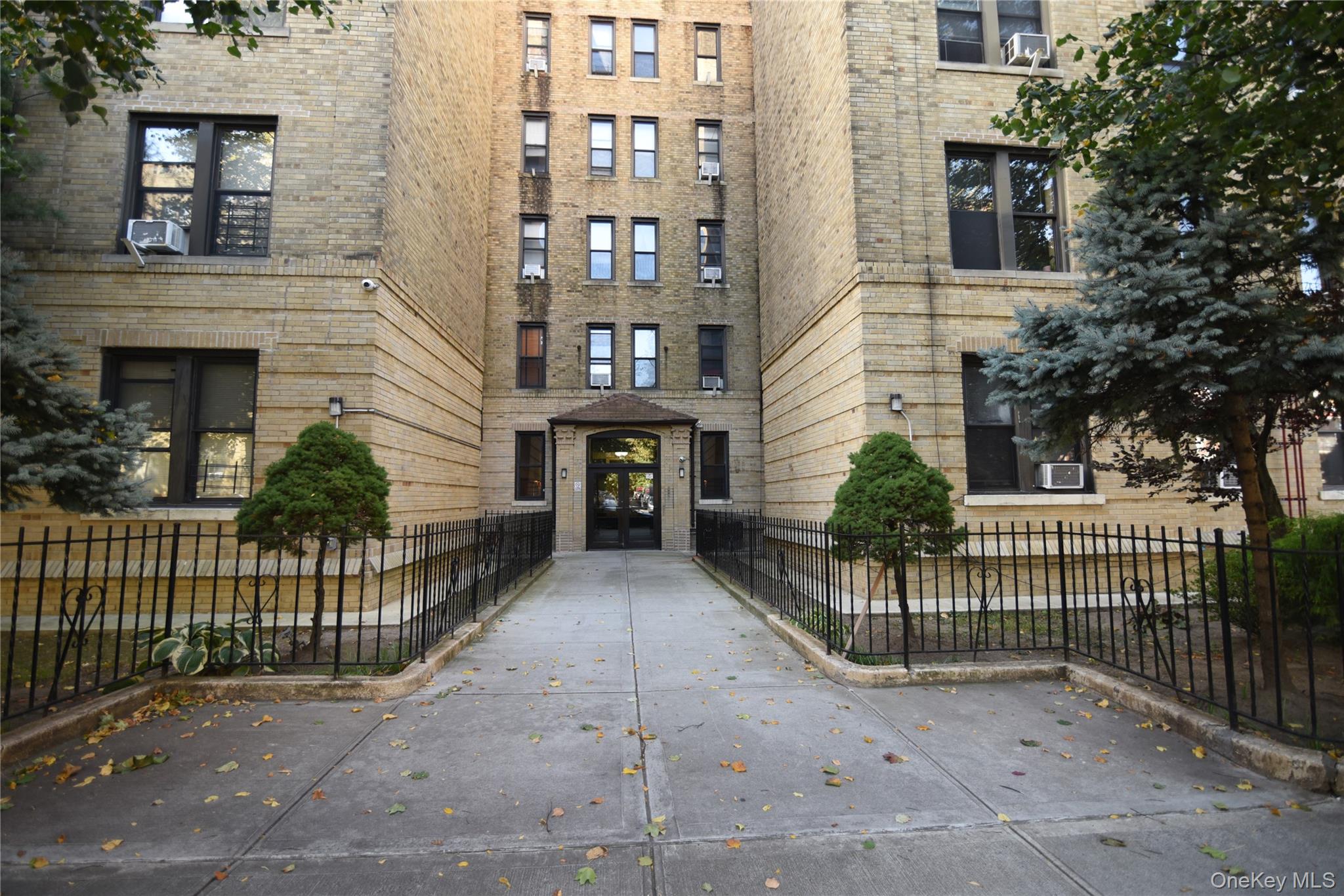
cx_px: 672
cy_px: 448
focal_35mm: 16
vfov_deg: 73.8
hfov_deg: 96.7
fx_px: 597
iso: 400
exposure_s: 1/320
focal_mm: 16
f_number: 2.8
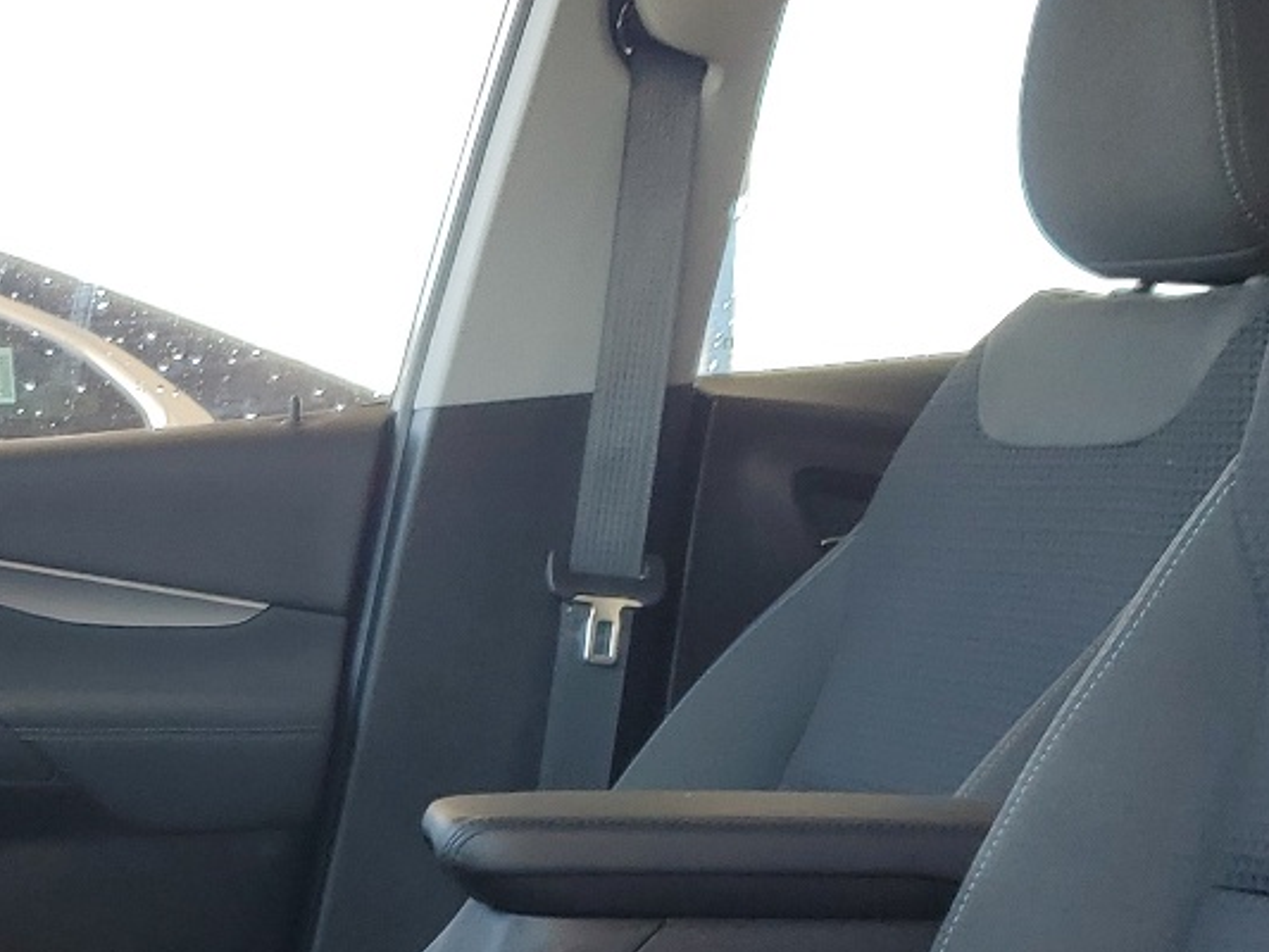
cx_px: 205
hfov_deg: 24.5
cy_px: 912
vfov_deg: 18.5
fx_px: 2860
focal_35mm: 78
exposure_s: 1/130
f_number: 1.5
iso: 50
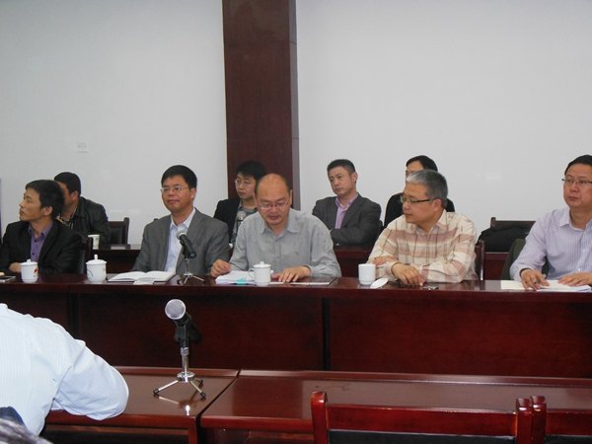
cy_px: 222
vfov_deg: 29.1
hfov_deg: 38.2
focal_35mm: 50
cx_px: 296
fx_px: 855
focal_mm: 8.9
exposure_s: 1/60
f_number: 4
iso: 640
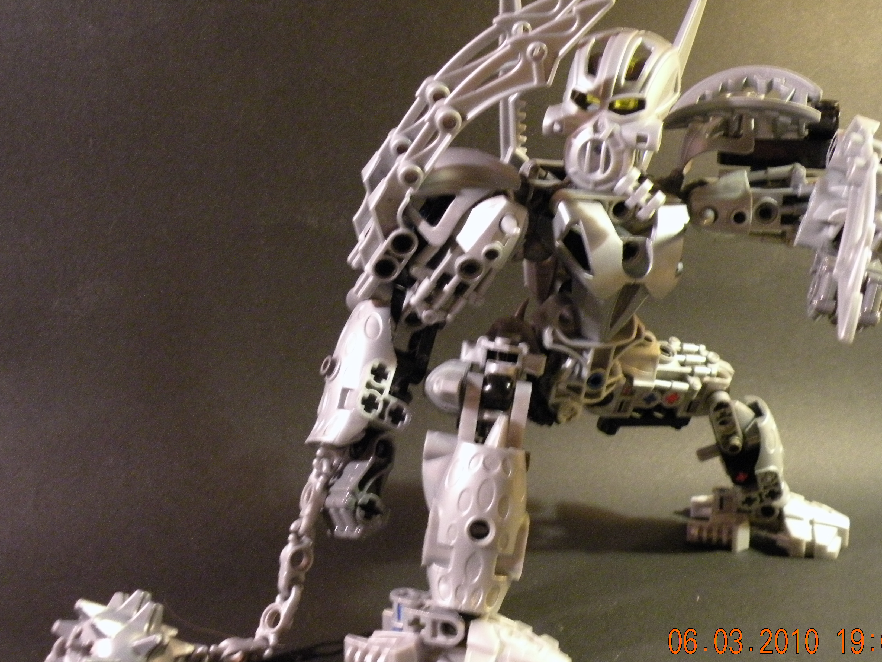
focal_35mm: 37
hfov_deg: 50.1
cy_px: 348
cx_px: 478
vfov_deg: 38.7
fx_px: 943
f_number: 3.2
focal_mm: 5.8
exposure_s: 1/8.3
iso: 400
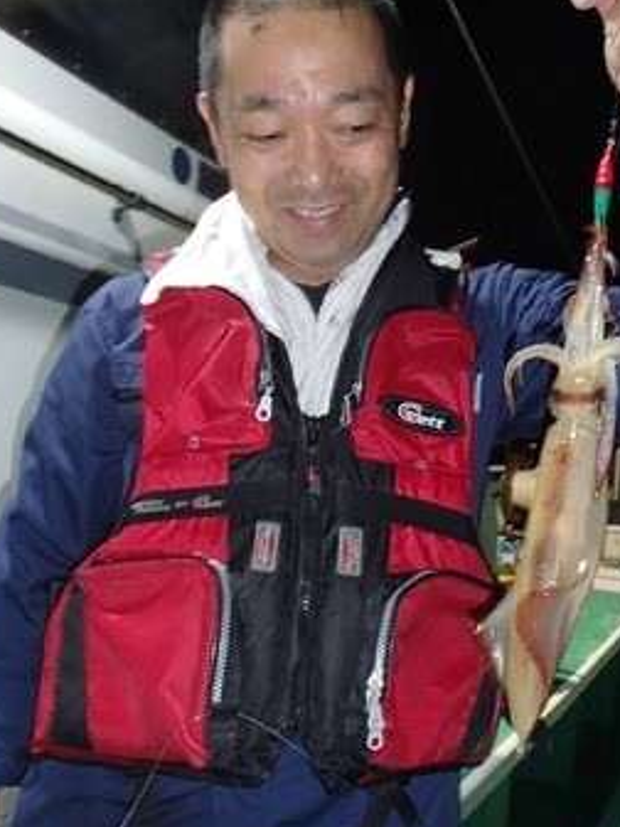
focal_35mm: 40
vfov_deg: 46.8
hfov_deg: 35.6
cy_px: 421
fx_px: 955
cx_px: 408
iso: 400
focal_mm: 5
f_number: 3.9
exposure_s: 1/30
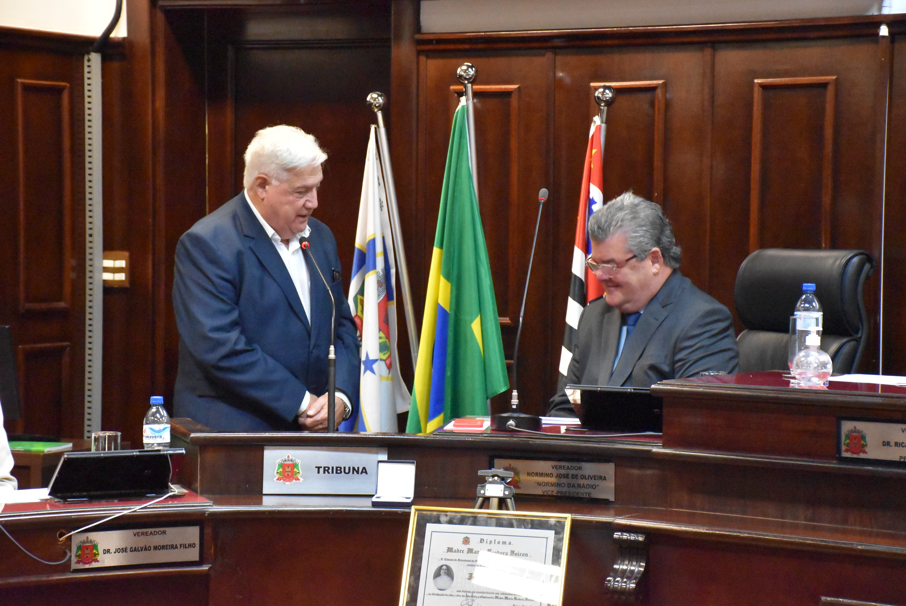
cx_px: 453
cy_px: 303
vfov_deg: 13.1
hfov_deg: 19.4
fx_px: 2644
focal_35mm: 105
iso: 11400
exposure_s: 1/125
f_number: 5
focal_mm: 70
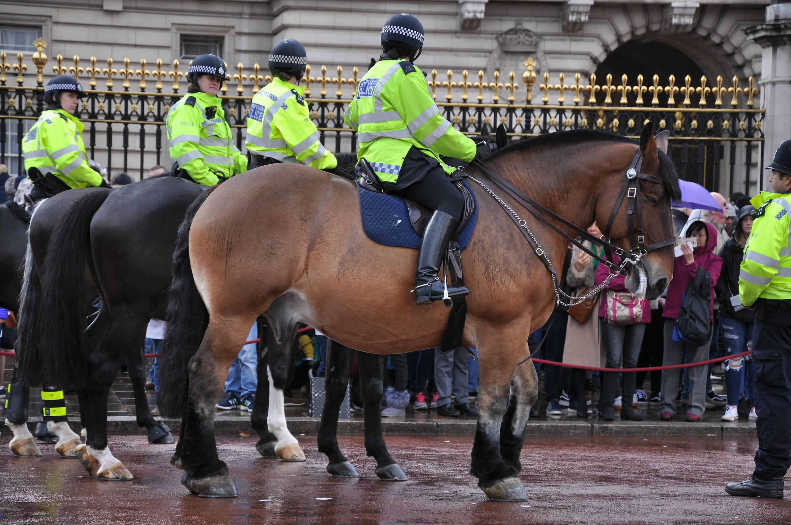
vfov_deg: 10.1
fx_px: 2963
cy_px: 262
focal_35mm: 135
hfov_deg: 15.2
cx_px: 396
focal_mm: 90
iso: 200
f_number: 5.6
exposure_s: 1/125
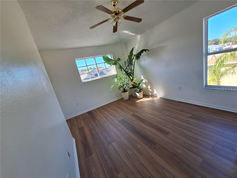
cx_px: 118
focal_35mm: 13
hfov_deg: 106.2
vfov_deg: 89.9
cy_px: 89
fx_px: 89
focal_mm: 1.74
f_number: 2.2
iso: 40
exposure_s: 1/258
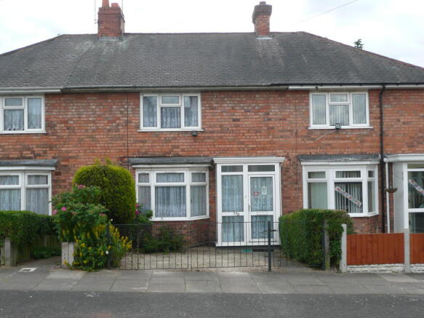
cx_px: 212
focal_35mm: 48
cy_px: 159
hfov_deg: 39.7
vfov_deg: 30.3
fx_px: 588
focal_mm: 7.8
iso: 100
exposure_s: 1/200
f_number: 4.2
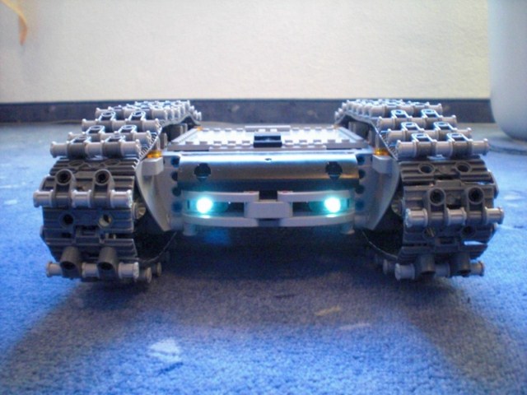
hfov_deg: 49.0
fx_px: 579
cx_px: 264
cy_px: 198
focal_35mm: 38
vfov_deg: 37.7
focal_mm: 6.3
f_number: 3.1
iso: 800
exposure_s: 1/25
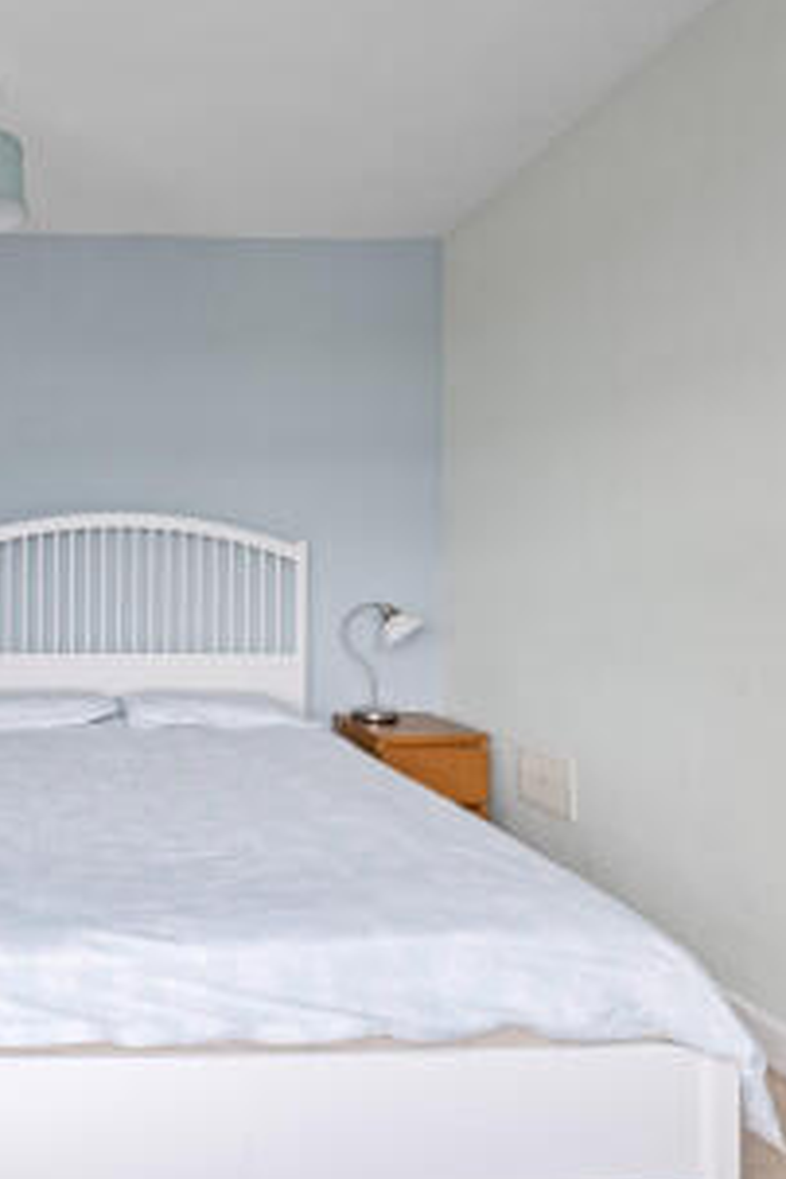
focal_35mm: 22
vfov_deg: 78.6
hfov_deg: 50.5
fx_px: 720
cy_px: 597
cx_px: 74
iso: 640
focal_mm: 14
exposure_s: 1/125
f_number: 8
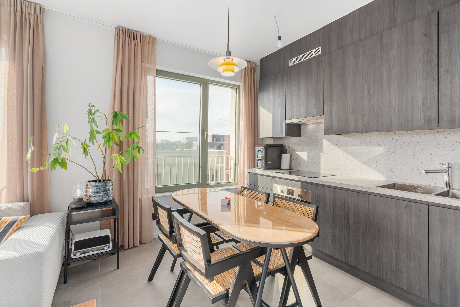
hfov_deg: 96.7
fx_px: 204
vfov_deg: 73.8
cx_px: 230
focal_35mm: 16
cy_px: 154
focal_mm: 16
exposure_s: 1/250
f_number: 11
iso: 250
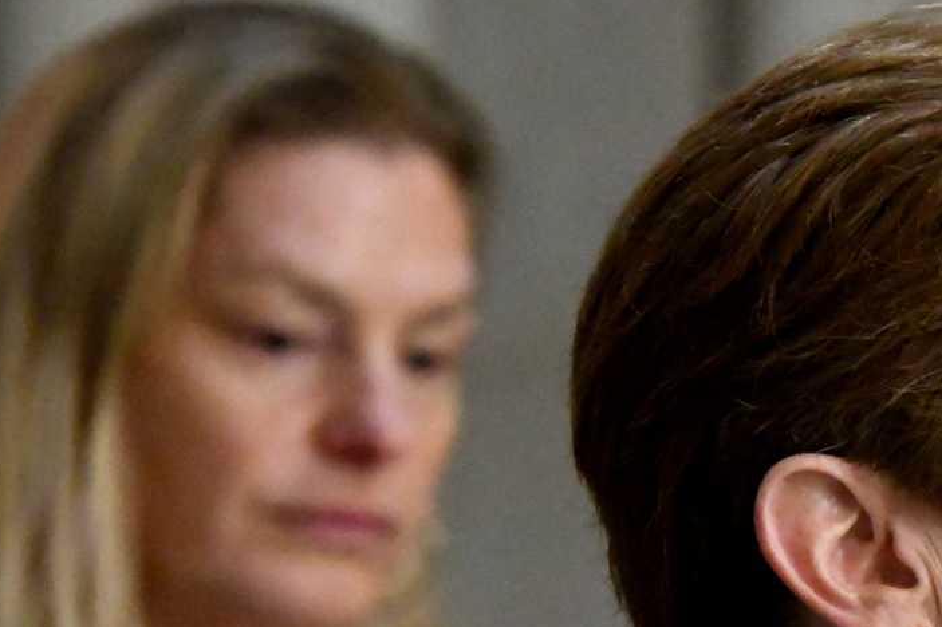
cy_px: 220
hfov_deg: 3.4
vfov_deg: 2.2
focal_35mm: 612
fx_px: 16006
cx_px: 1352
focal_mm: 140
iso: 14400
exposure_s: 1/250
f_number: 4.5
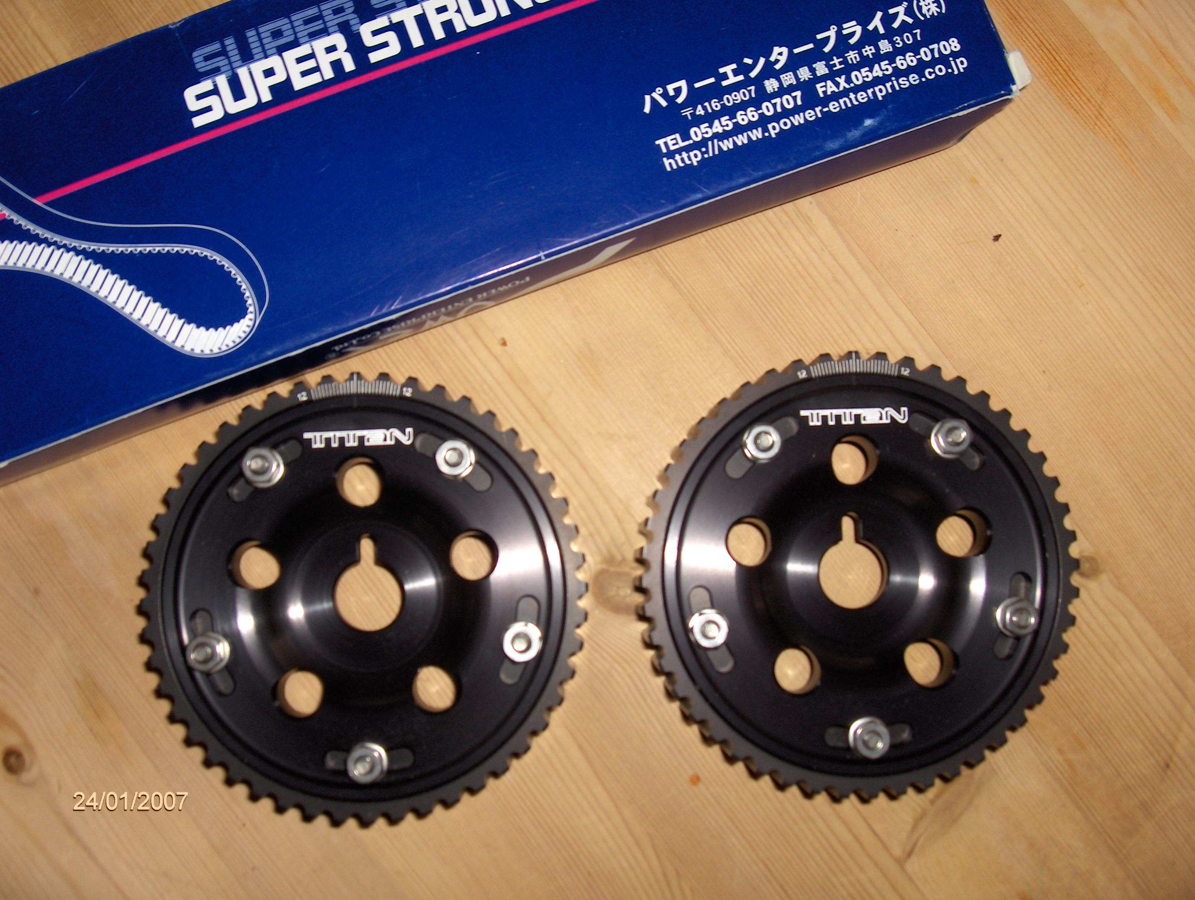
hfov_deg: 47.8
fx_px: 1348
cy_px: 450
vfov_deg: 36.9
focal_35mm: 39
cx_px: 598
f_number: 4.8
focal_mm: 8
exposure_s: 1/60
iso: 100
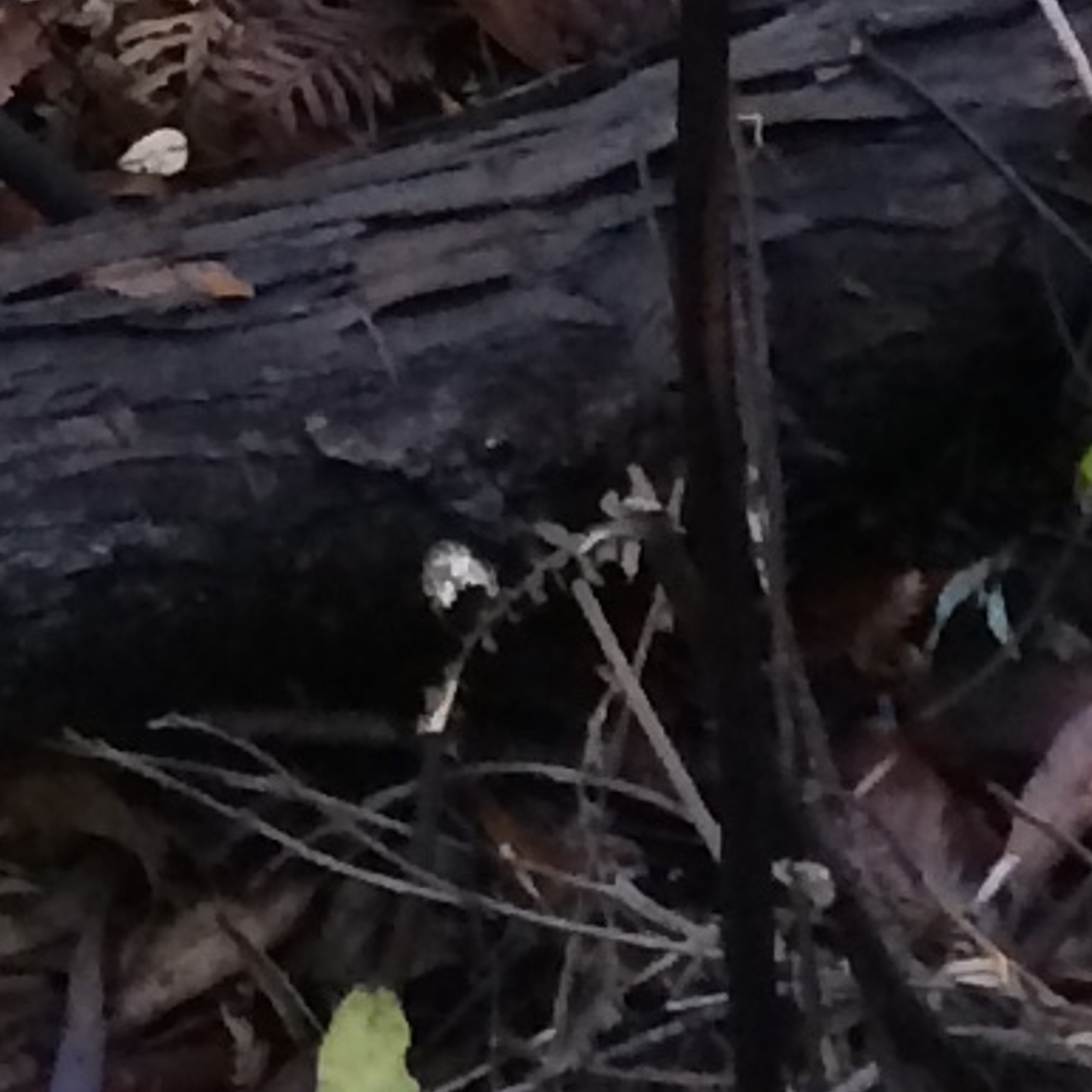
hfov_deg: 7.3
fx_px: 8030
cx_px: -1534
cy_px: -1693
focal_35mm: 225
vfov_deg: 7.2
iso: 160
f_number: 2.2
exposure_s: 1/30
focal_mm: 4.12
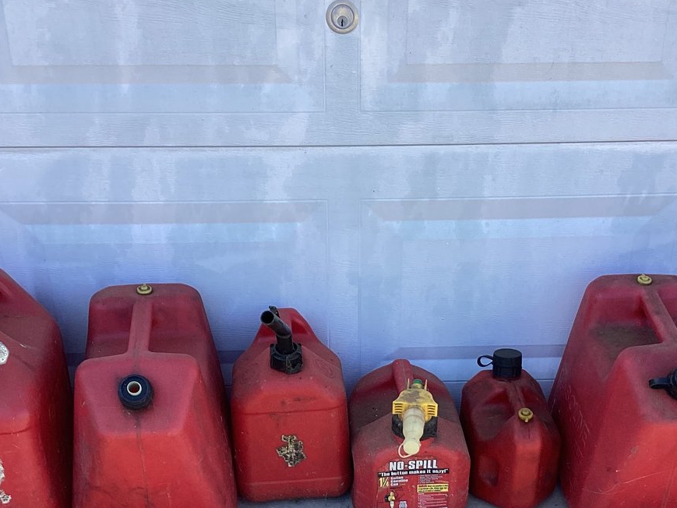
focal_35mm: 54
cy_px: 409
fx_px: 1056
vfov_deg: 26.5
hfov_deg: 35.5
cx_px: 369
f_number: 2.4
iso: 25
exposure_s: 1/223
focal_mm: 3.3
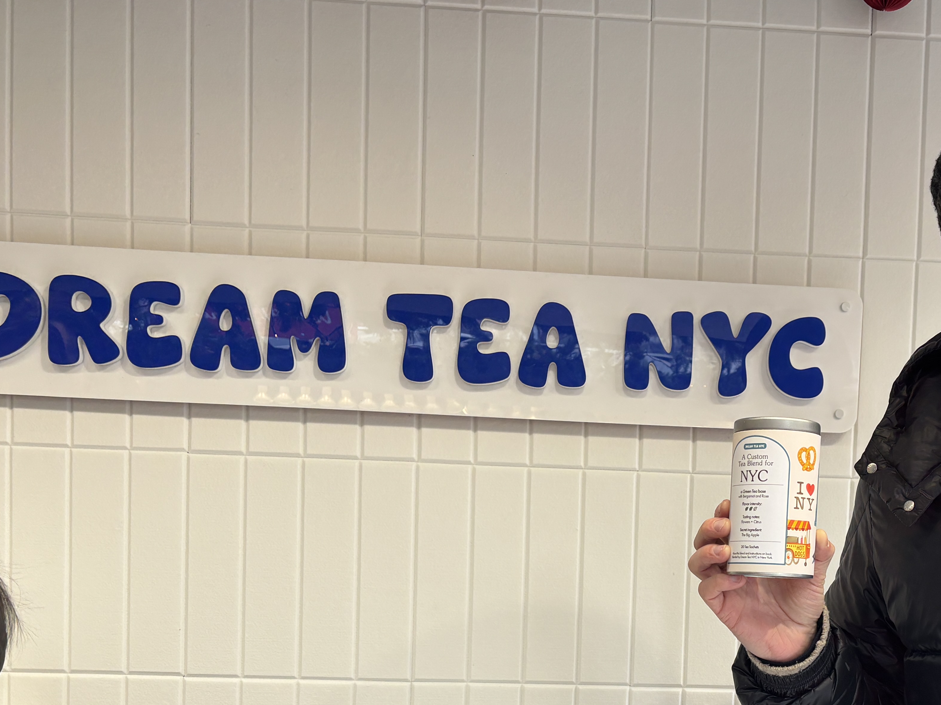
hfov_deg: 39.8
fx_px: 1278
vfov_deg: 29.9
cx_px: 656
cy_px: 596
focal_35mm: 47
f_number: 1.6
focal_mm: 5.96
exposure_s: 1/120
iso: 64
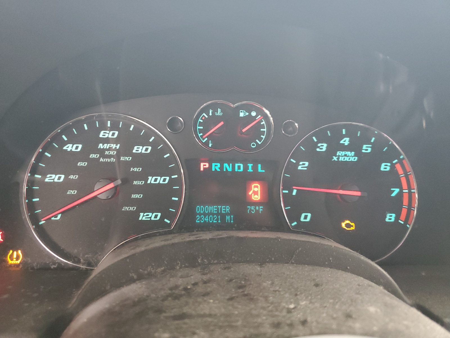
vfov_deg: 53.1
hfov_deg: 67.3
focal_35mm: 26
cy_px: 169
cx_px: 225
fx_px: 338
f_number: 1.5
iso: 316
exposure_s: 1/20
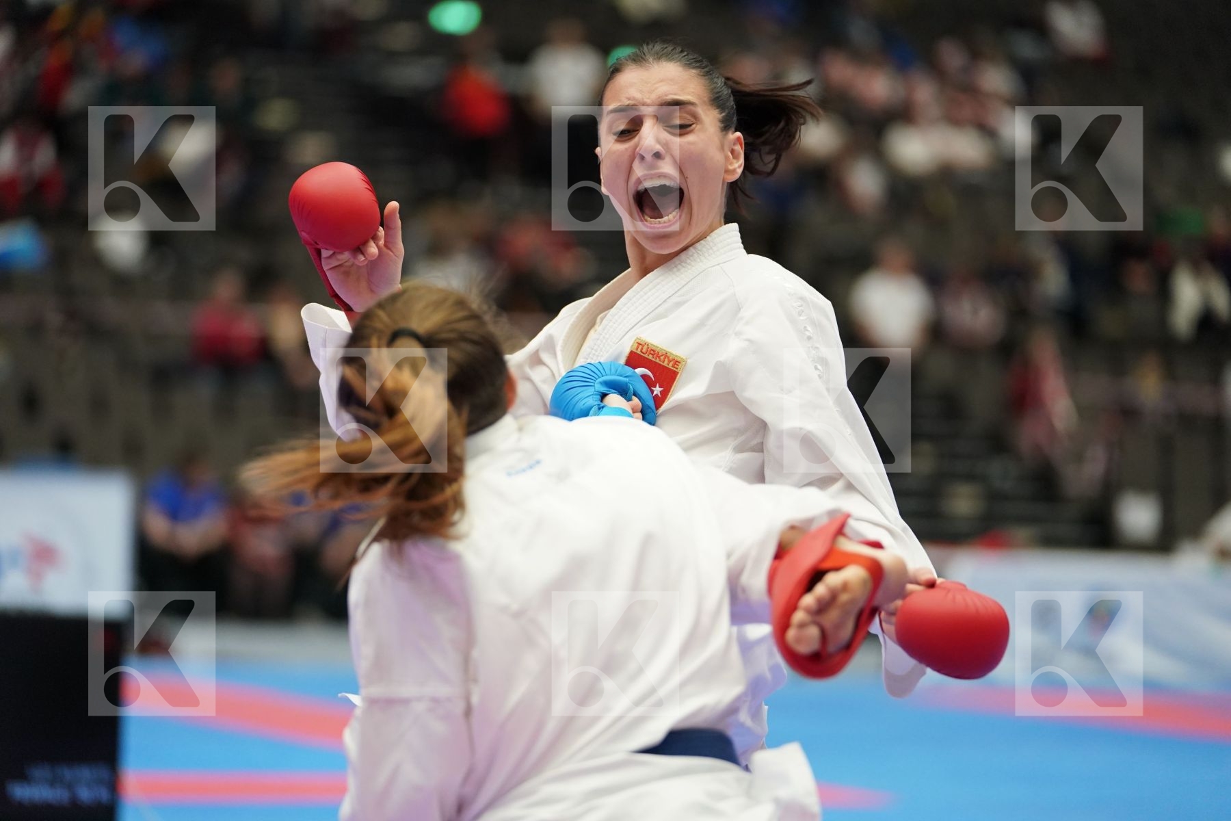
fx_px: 4513
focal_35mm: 132
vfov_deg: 10.4
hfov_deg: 15.5
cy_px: 410
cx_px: 616
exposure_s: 1/1000
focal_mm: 132
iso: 3200
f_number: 2.8
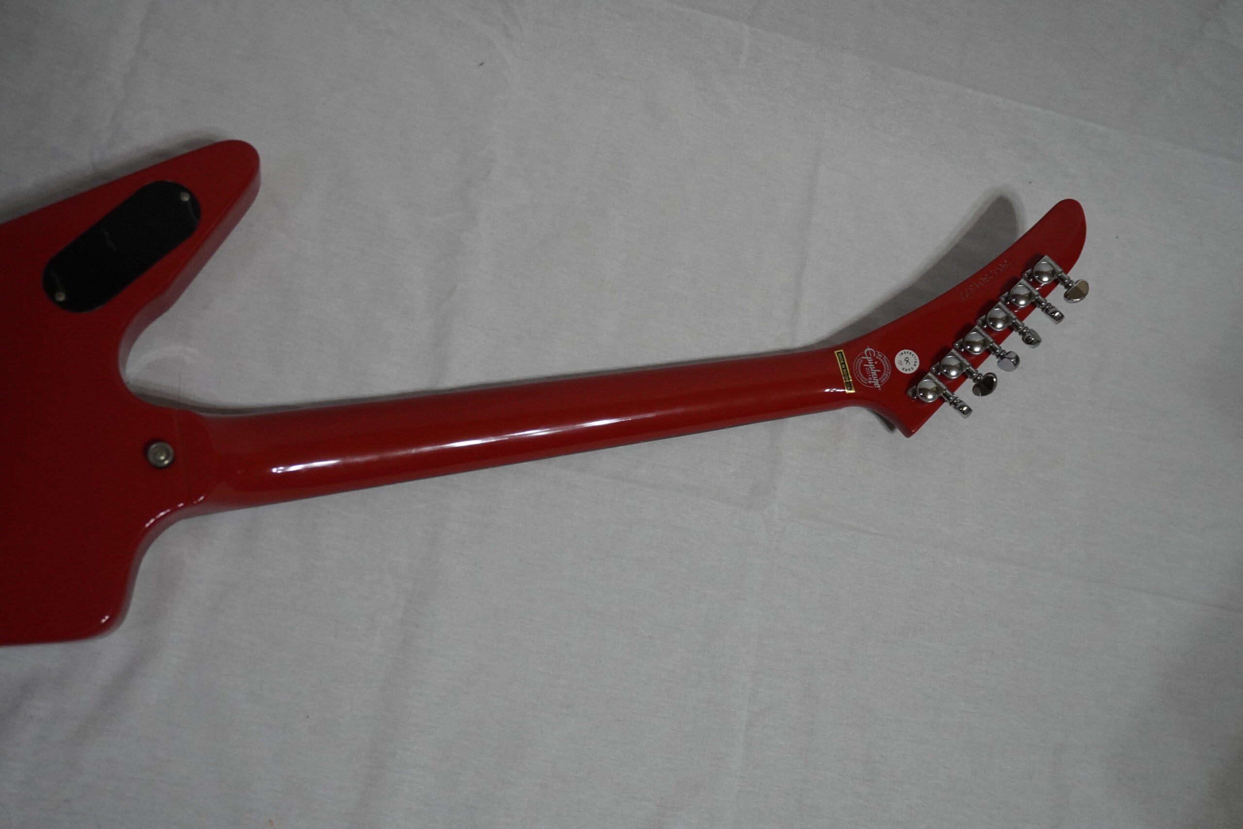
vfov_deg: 40.0
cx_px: 622
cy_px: 414
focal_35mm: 33
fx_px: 1139
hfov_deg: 57.2
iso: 1600
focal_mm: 22
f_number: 4
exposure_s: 1/160
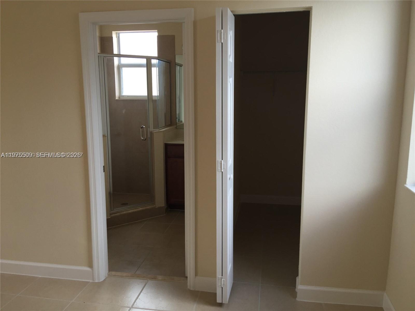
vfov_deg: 48.2
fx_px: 348
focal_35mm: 29
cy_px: 156
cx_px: 208
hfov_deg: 61.7
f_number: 2.2
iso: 40
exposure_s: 1/60
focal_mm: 4.15
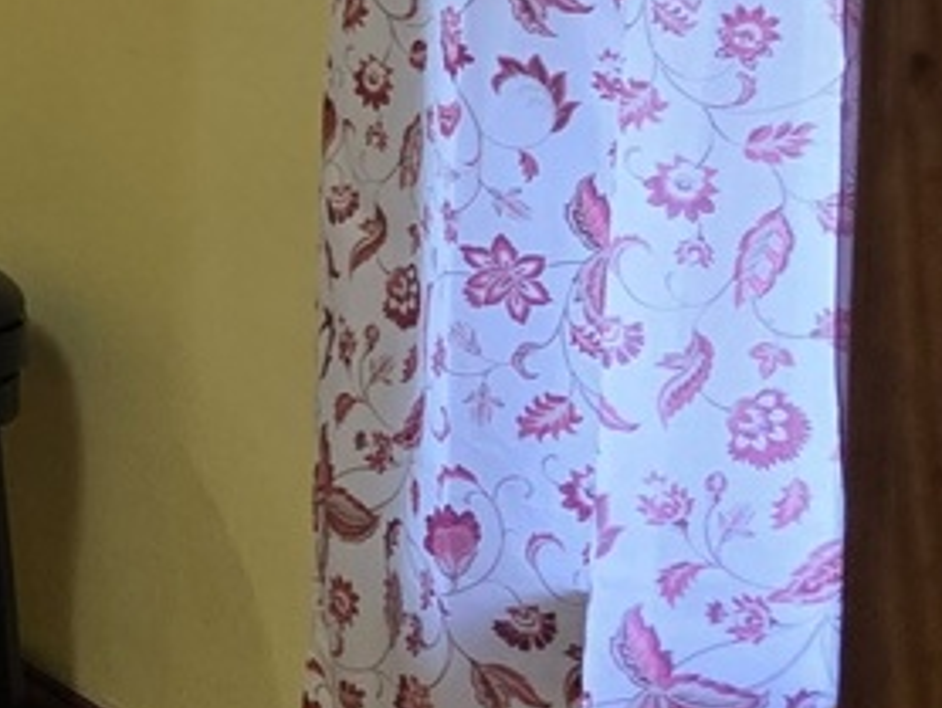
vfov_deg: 12.1
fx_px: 3241
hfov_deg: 12.5
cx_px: -1389
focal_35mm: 119
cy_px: -230
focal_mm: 6.3
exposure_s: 1/120
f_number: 1.7
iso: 250
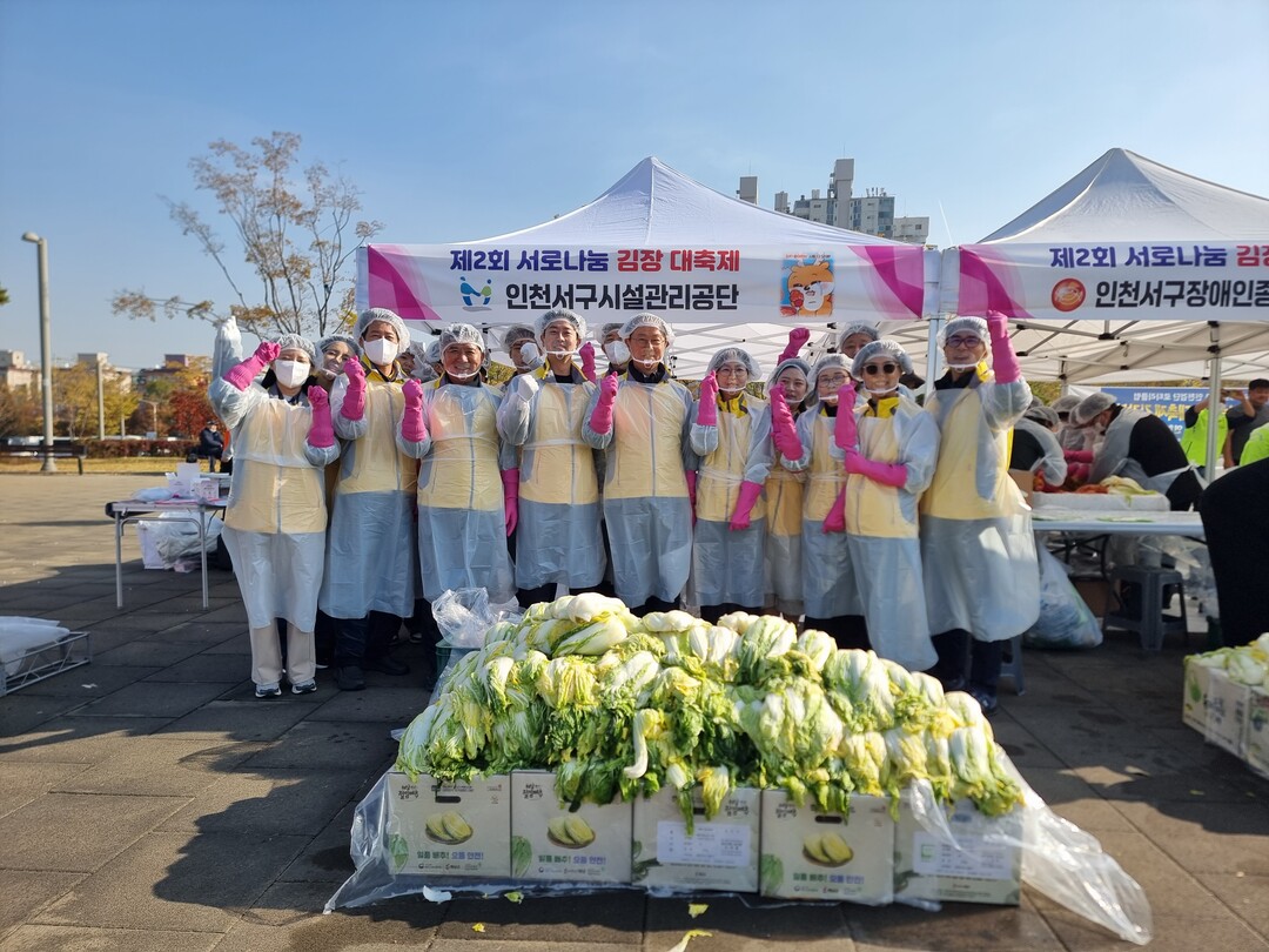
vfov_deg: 56.8
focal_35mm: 24
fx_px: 880
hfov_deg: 71.6
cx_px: 634
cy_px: 476
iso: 50
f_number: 1.8
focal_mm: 6.7
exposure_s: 1/862
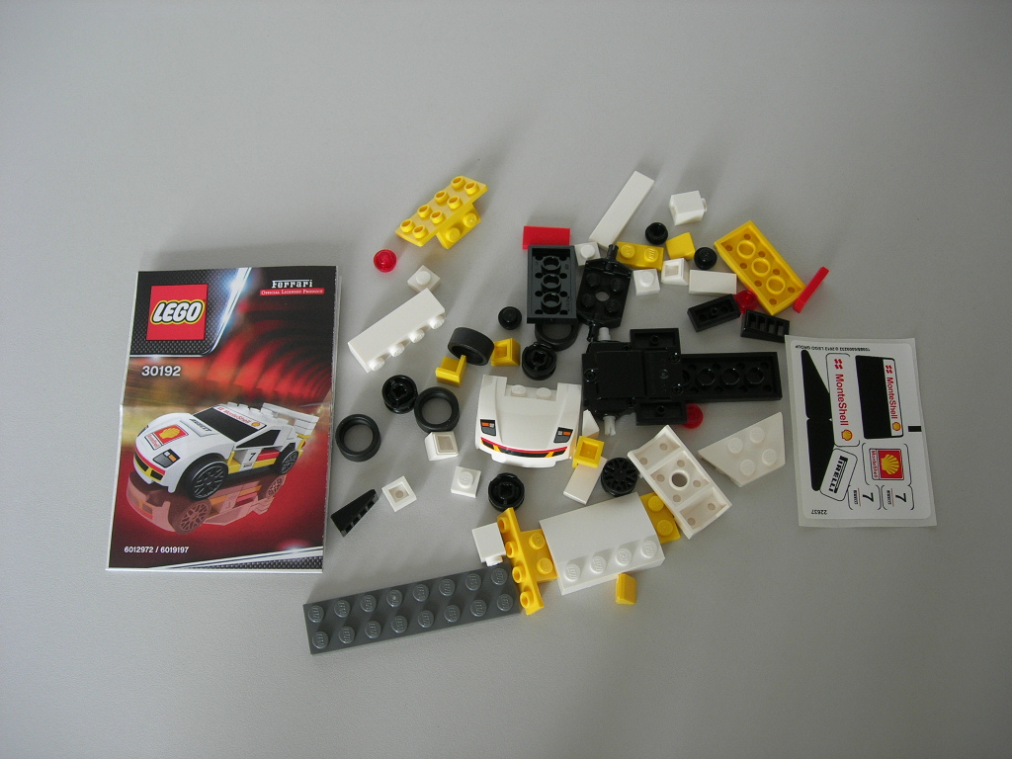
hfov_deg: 49.0
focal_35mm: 38
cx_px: 506
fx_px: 1111
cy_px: 380
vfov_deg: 37.7
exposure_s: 1/8
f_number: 2.8
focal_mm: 7.8
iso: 64
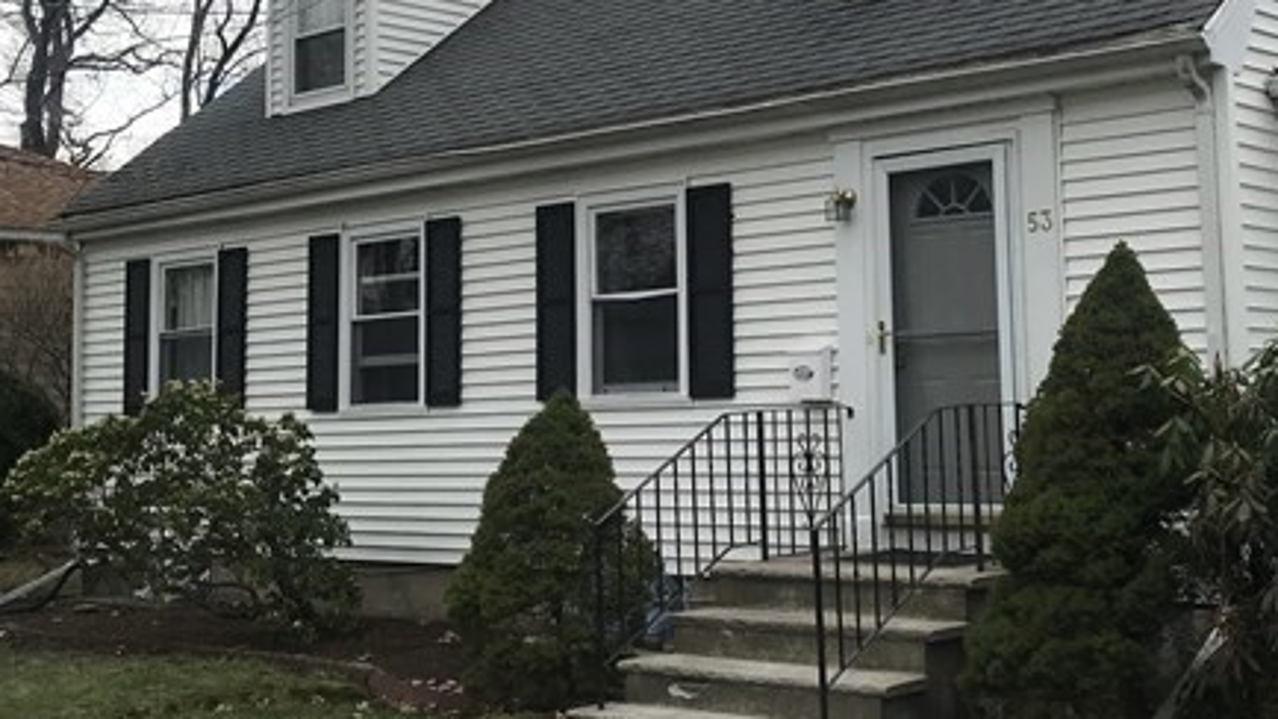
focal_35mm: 54
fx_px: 1830
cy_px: 203
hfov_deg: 38.2
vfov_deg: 22.1
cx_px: 816
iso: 20
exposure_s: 1/1953
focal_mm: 3.99
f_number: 1.8
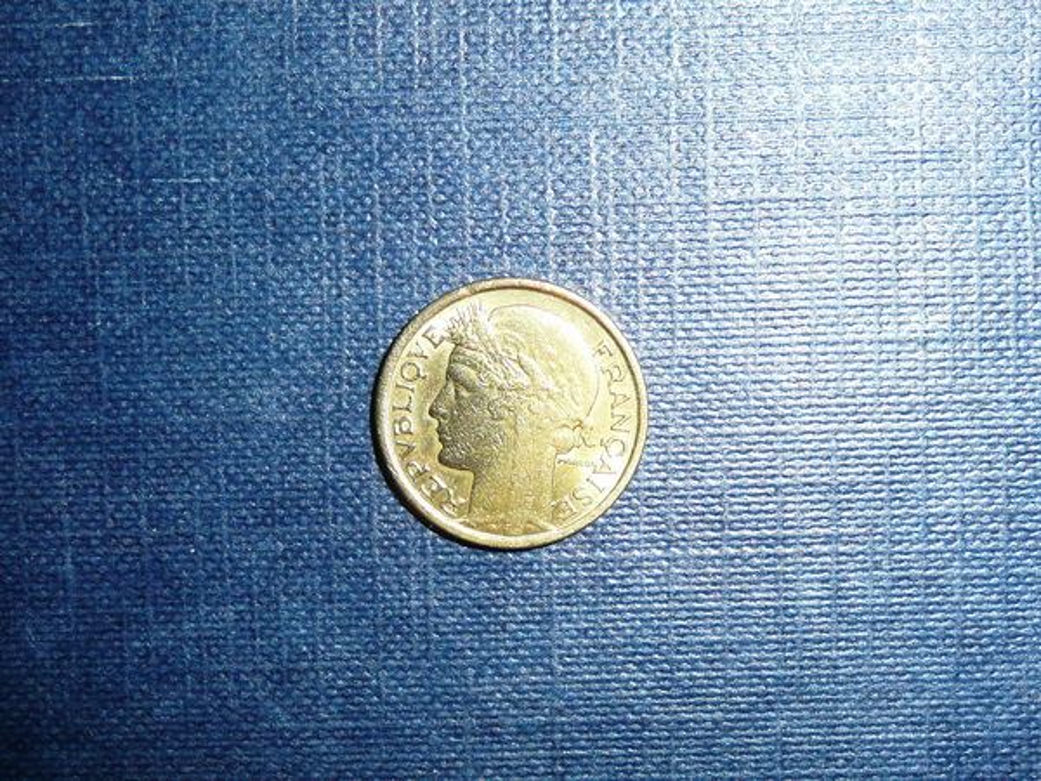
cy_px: 390
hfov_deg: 36.8
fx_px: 1564
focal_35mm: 52
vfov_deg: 28.0
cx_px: 520
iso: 100
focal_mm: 7
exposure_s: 1/30
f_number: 4
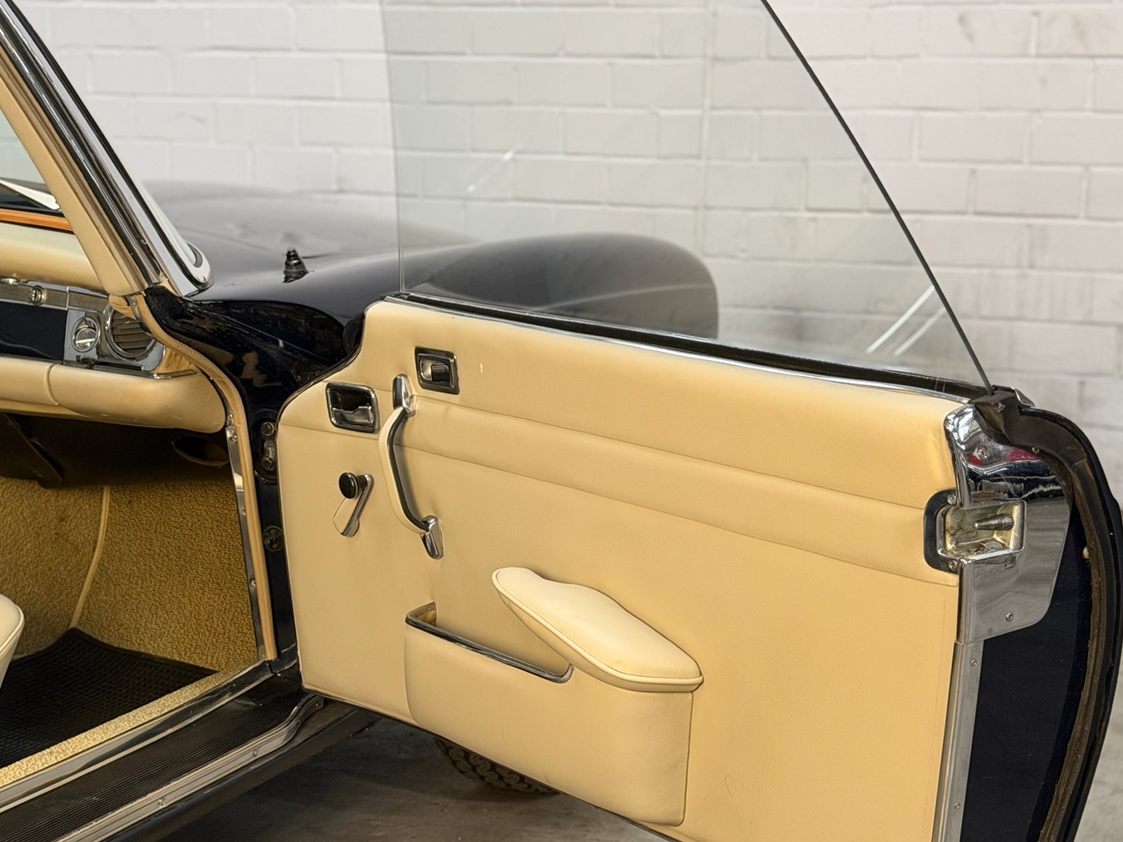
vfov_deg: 20.2
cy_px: 470
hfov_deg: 26.4
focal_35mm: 73
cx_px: 323
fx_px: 2368
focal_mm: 6.76
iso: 200
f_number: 1.78
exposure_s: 1/50
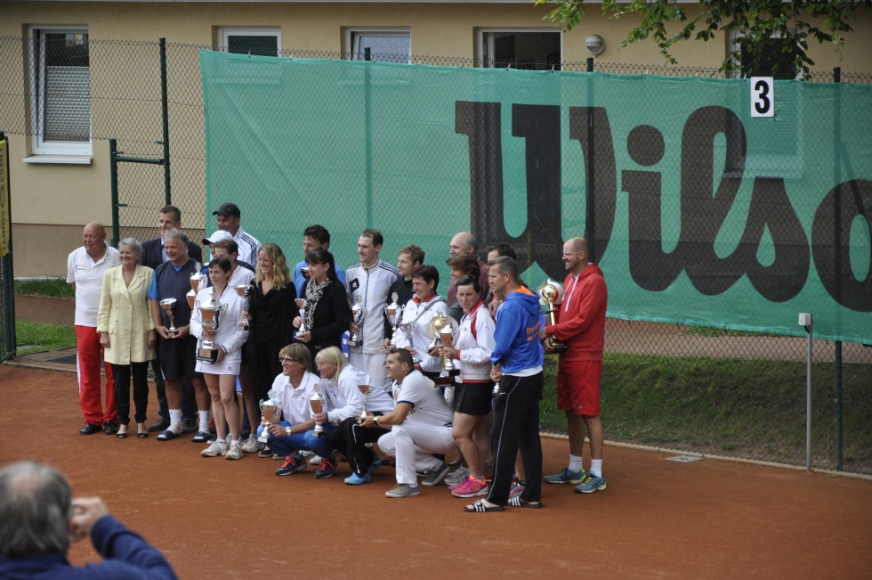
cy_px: 290
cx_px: 436
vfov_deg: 8.7
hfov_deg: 13.1
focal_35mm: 158
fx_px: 3811
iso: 400
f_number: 5.6
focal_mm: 105
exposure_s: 1/250
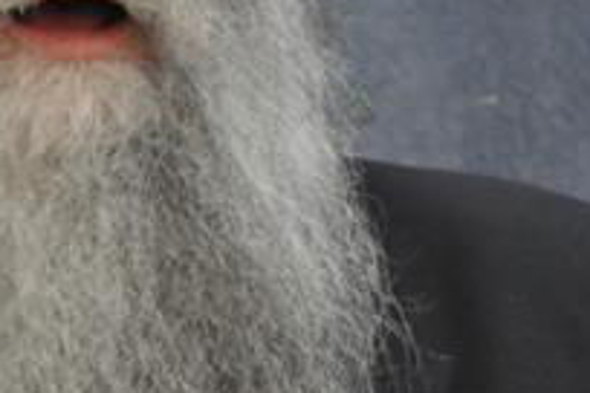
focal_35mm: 1504
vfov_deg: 0.9
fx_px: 24647
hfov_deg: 1.4
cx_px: 93
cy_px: -20
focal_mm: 200
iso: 1600
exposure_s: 1/80
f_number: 5.6
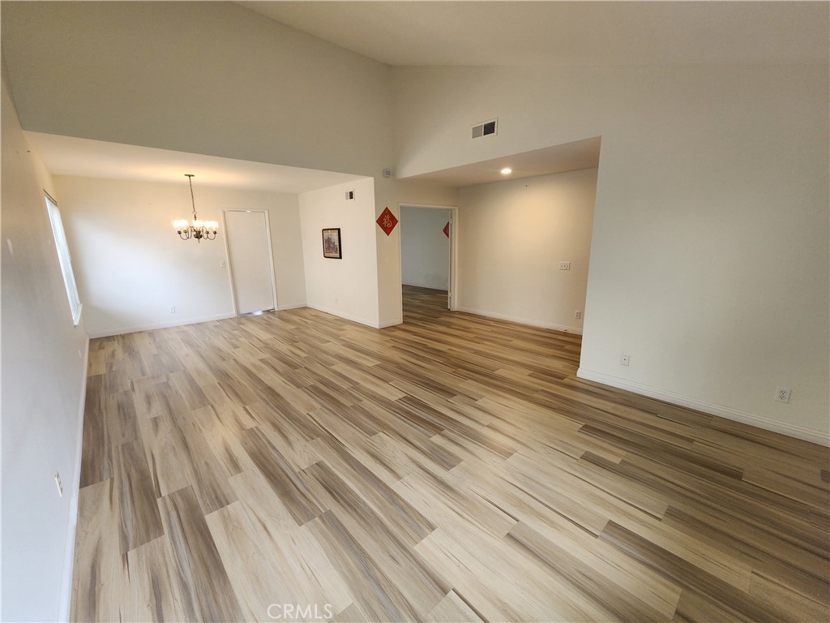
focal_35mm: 13
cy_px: 312
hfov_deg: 106.2
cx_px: 415
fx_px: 312
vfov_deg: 89.9
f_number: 2.2
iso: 160
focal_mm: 2.2
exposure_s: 1/60
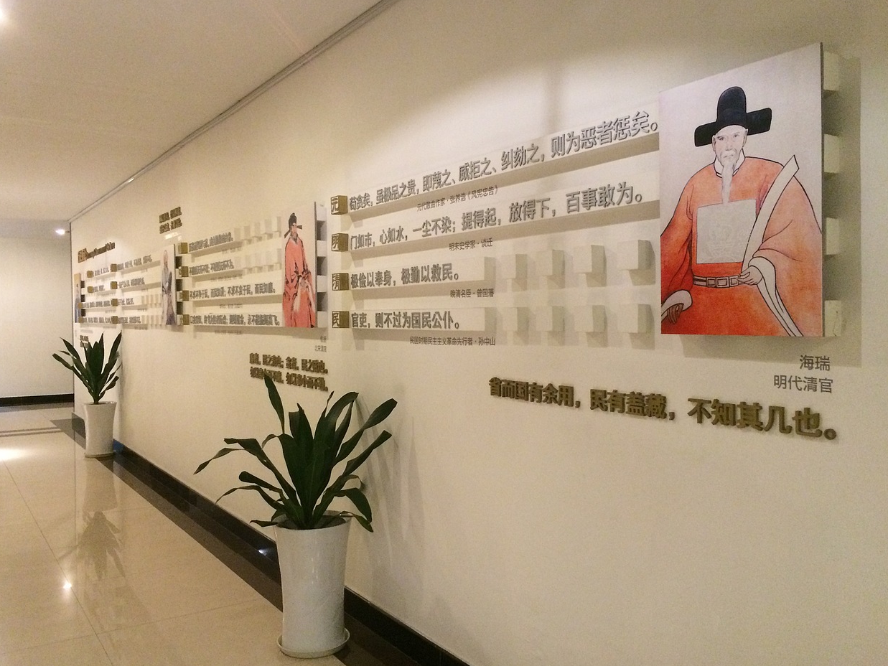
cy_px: 326
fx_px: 770
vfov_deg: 46.8
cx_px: 439
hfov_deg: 60.0
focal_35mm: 30
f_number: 2.2
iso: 320
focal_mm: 4.15
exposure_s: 1/30
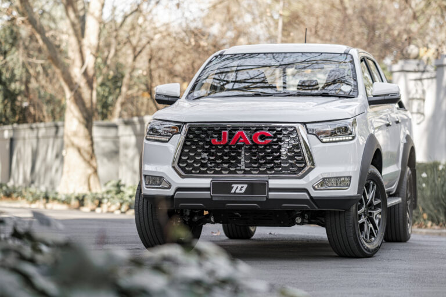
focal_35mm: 135
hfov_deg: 15.2
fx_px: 1672
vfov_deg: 10.2
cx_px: 223
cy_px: 148
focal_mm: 90
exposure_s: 1/400
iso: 200
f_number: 2.2
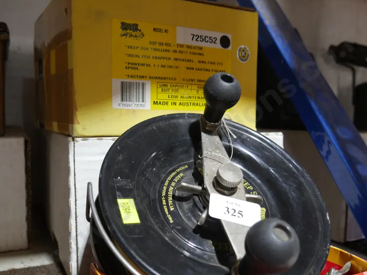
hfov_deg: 50.0
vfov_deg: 38.7
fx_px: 392
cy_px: 150
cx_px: 204
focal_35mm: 37
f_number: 3.6
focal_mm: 16
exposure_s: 1/60
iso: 500
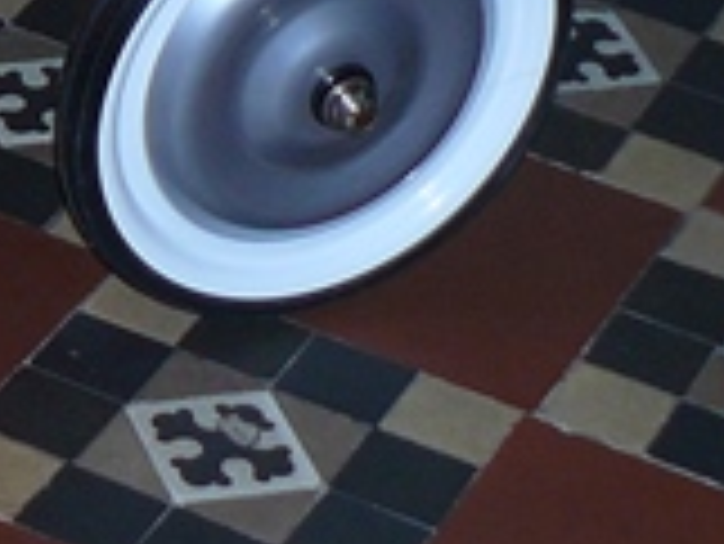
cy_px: -620
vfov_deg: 7.6
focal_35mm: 185
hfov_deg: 10.1
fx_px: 3872
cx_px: -591
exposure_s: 1/30
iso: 100
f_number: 2.8
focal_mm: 6
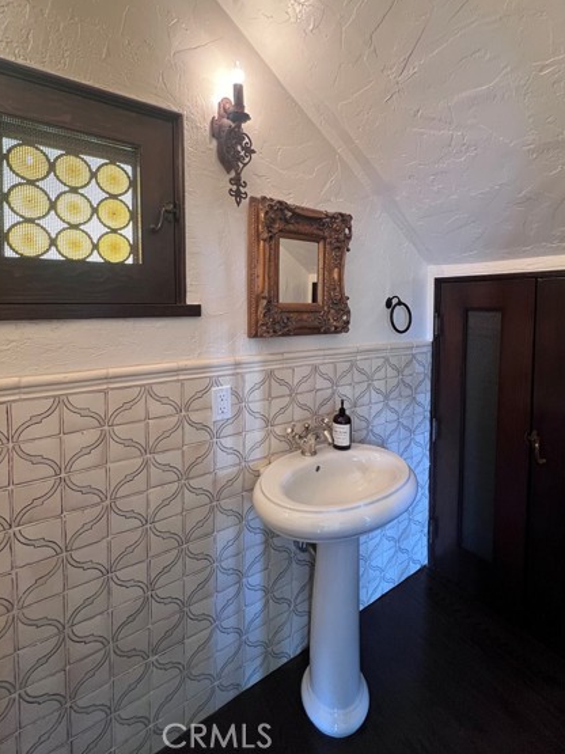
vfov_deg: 97.5
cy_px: 321
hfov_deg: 81.7
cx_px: 285
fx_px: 327
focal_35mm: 15
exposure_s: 1/60
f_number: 1.8
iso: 320
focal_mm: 1.57
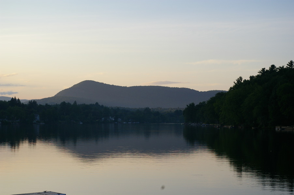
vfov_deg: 16.5
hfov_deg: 24.6
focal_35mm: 82
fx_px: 673
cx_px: 147
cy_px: 98
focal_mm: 55
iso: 200
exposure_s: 1/180
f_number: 9.5
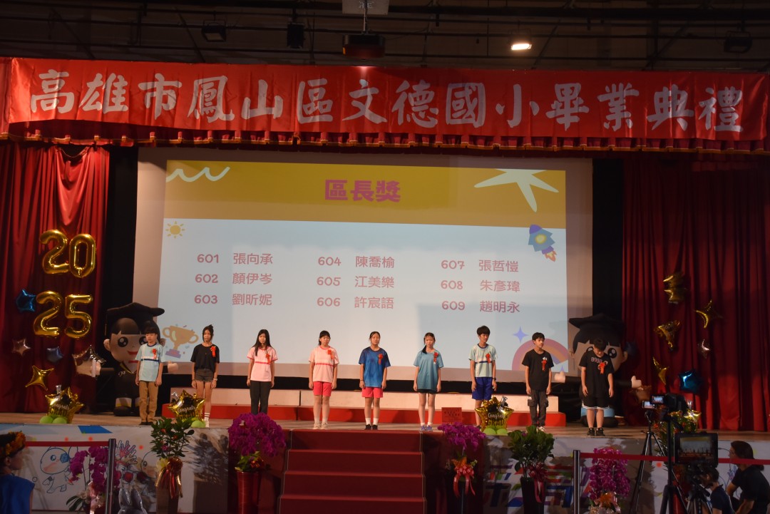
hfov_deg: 49.5
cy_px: 257
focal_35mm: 39
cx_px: 385
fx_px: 834
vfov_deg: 34.2
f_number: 3.8
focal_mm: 26
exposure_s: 1/60
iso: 800
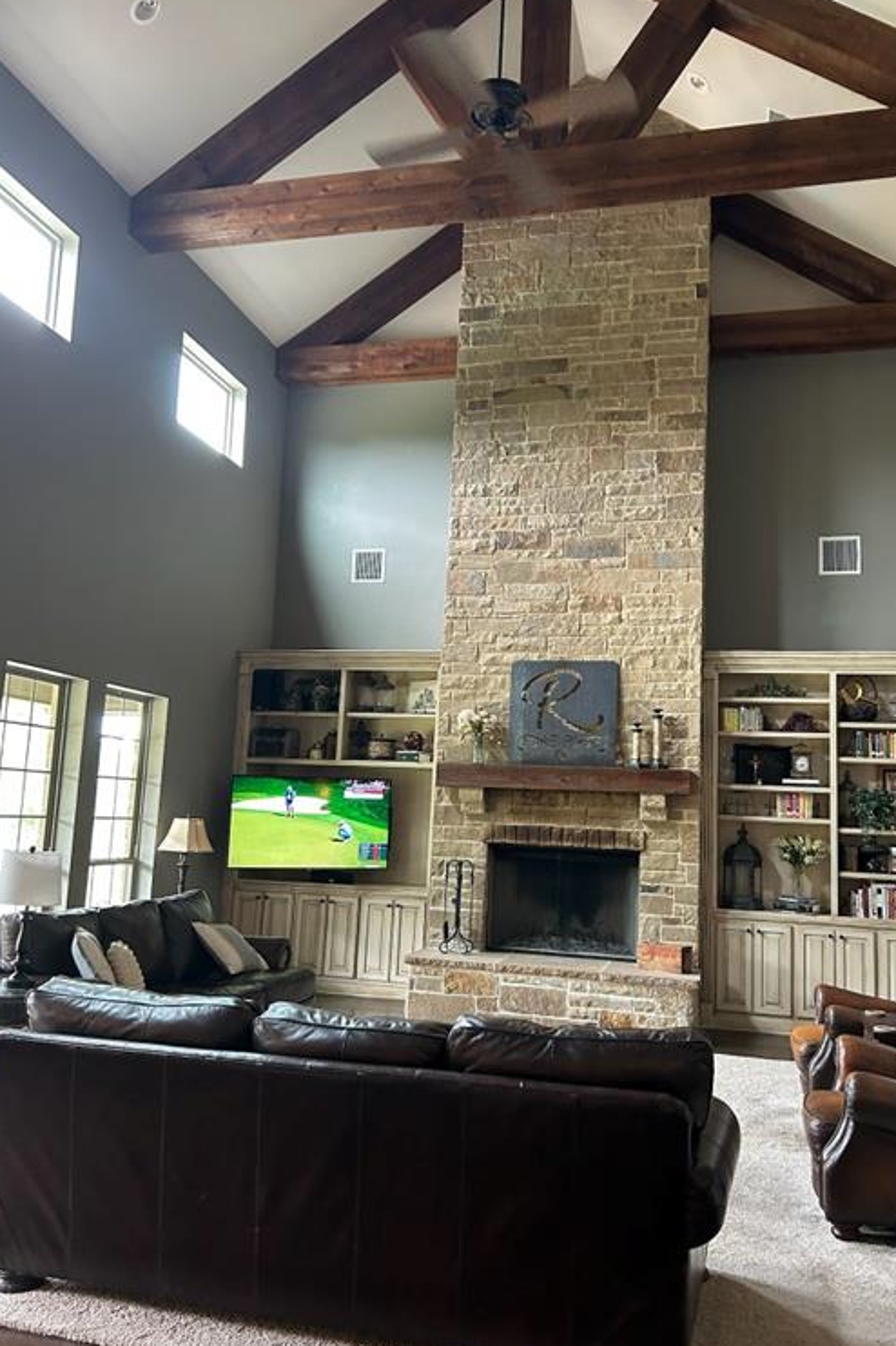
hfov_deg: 46.3
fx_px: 1046
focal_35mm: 28
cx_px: 473
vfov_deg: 65.5
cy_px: 673
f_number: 1.5
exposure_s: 1/60
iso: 250
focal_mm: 5.7
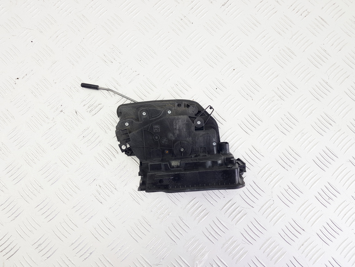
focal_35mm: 26
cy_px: 134
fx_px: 267
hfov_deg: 67.3
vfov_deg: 53.1
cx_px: 178
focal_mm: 4.2
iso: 40
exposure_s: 1/100
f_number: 1.7
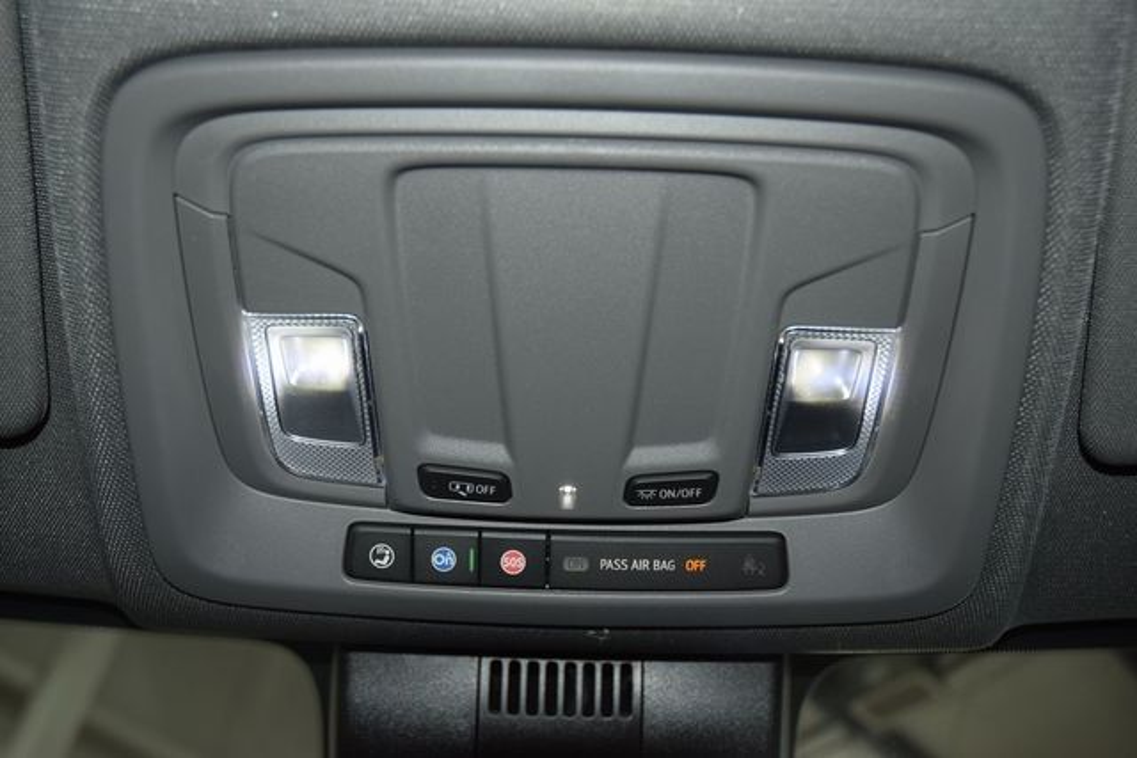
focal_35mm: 36
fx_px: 1137
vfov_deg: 36.9
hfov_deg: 53.1
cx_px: 568
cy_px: 379
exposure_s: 1/80
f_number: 3.8
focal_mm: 24
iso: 450
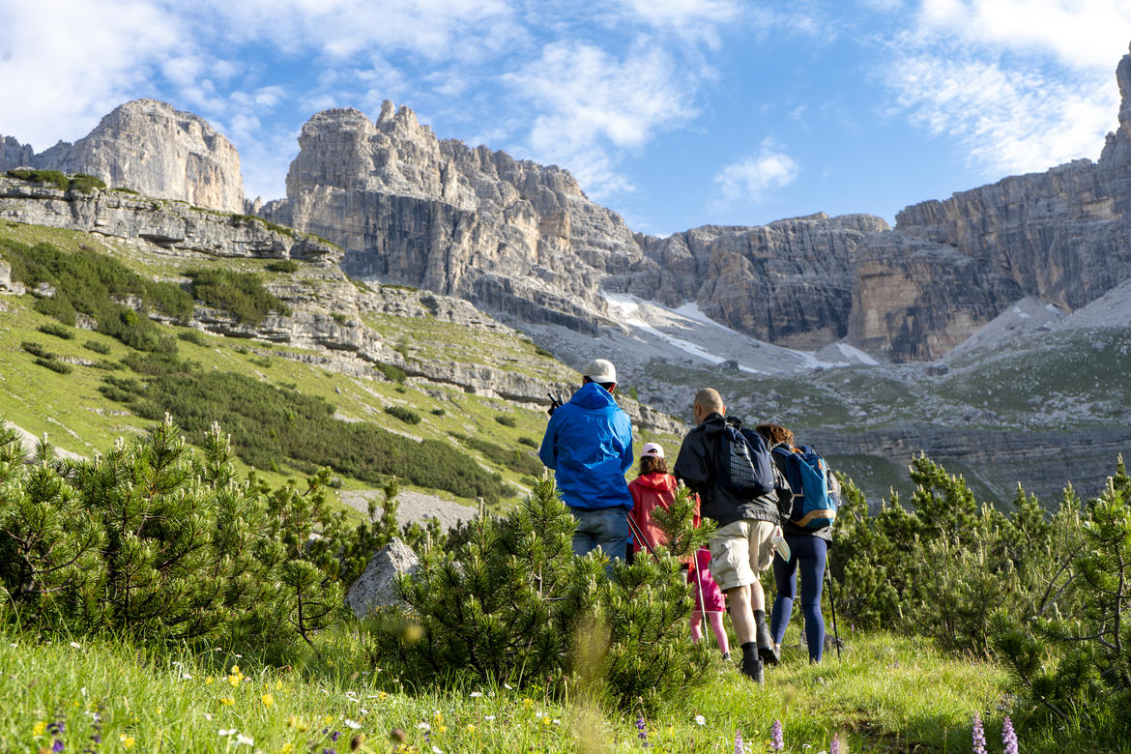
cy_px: 377
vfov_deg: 27.0
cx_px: 566
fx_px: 1571
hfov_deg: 39.6
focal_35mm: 50
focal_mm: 50
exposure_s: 1/100
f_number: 8
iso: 100
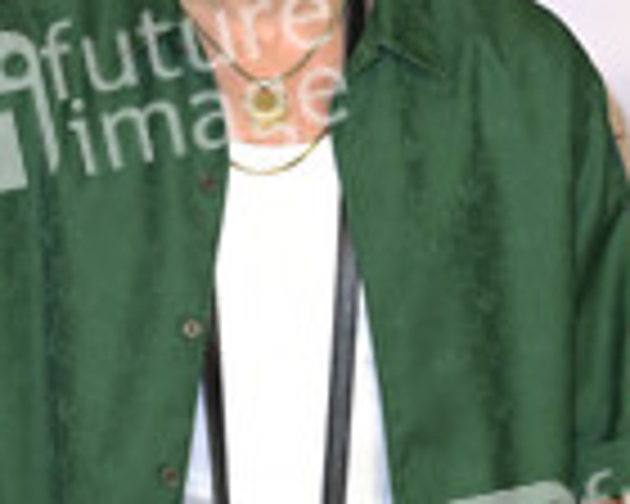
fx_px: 3487
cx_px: 248
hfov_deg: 10.3
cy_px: 324
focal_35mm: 187
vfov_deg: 8.3
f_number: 5.6
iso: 640
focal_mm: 70
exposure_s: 1/160
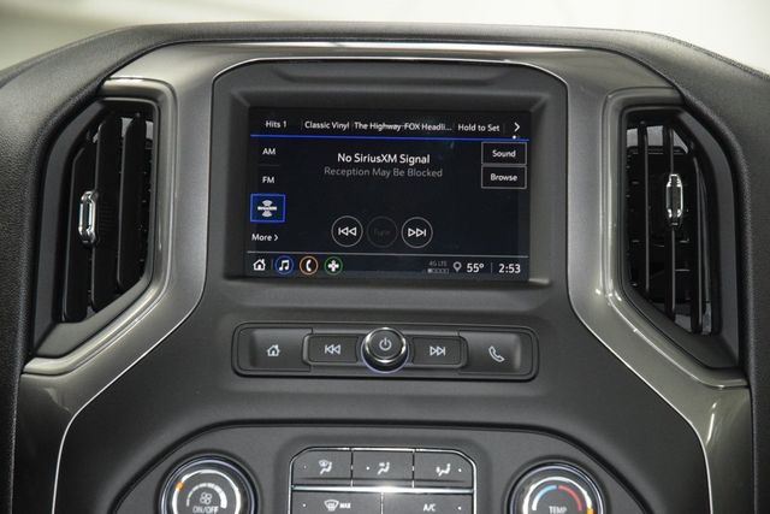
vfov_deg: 13.0
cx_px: 385
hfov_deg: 19.5
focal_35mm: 105
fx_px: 2246
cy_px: 257
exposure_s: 1/60
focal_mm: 70
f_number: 4.5
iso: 3200
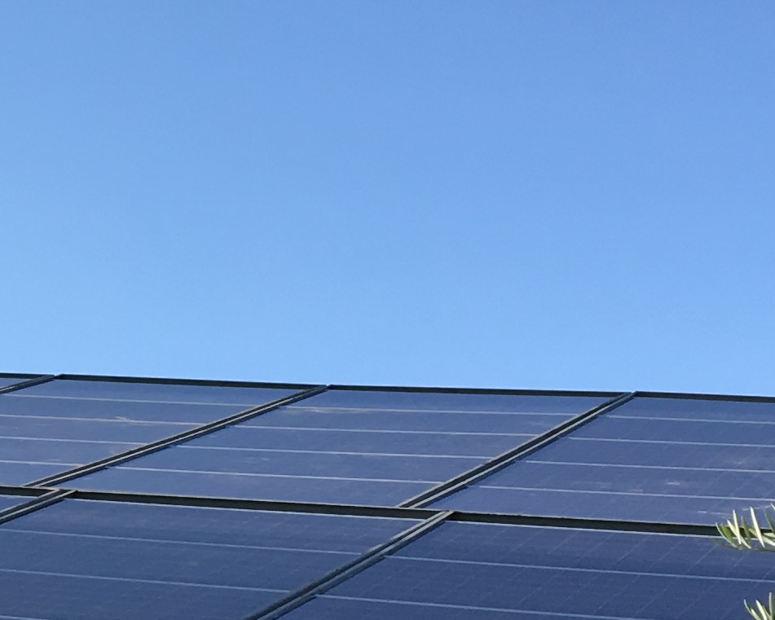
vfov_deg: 12.8
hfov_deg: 14.8
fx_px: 2753
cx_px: -430
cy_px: 368
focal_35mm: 120
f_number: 2.2
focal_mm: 4.15
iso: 25
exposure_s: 1/680
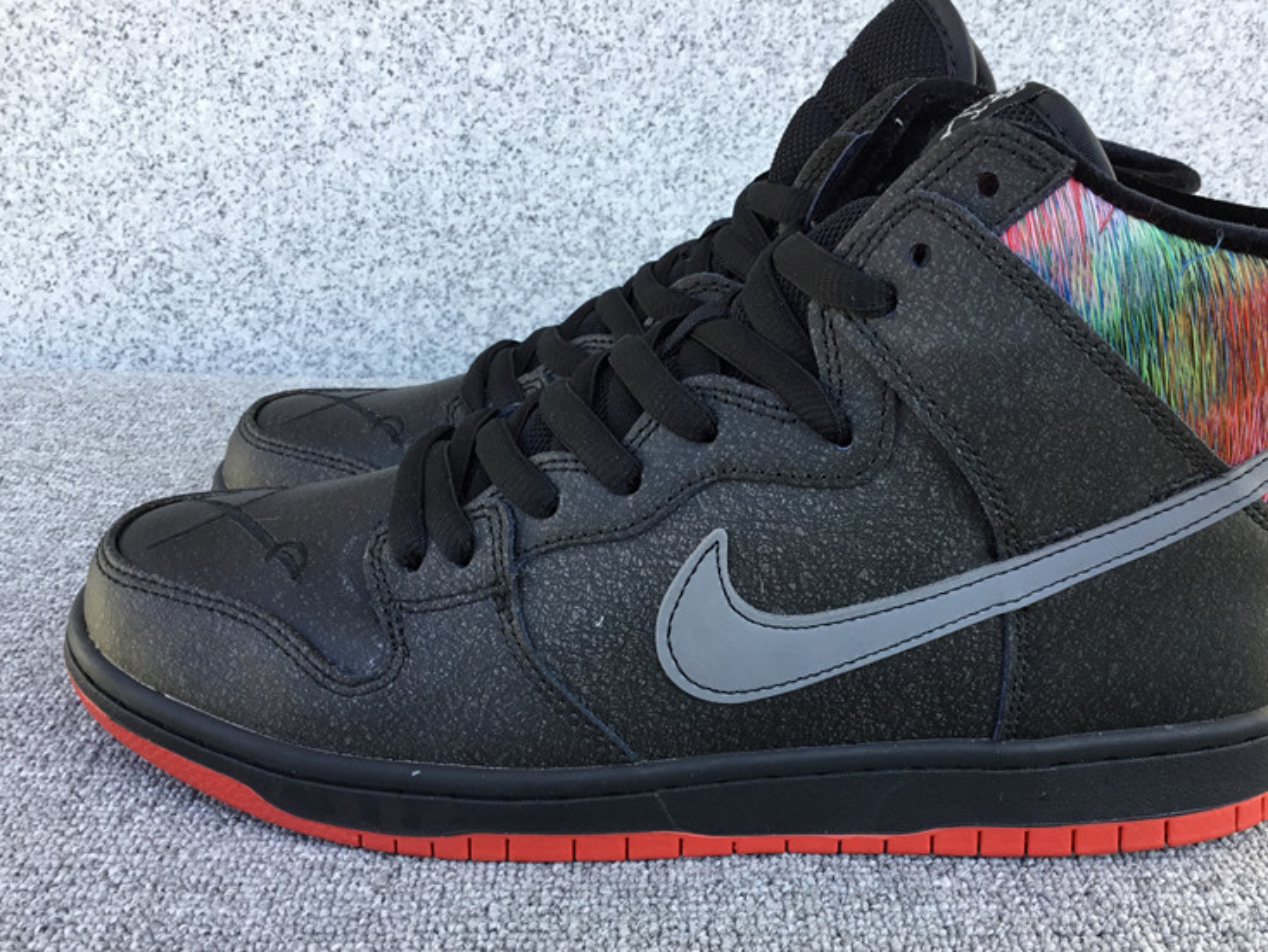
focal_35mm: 38
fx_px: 1392
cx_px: 732
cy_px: 550
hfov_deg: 48.8
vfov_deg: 37.7
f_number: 2.4
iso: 25
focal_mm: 3.3
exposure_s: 1/100
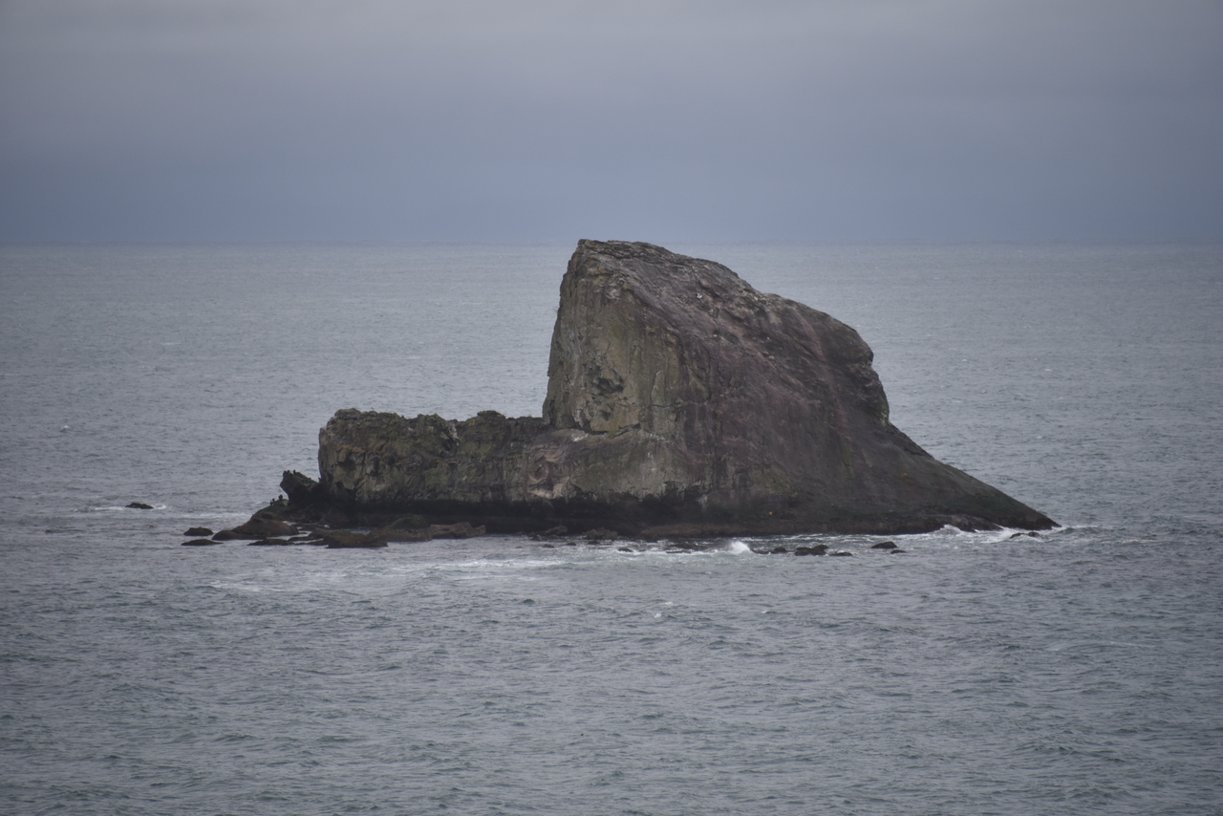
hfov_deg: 6.9
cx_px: 612
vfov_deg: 4.6
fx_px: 10193
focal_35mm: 300
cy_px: 408
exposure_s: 1/640
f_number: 5.6
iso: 320
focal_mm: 300
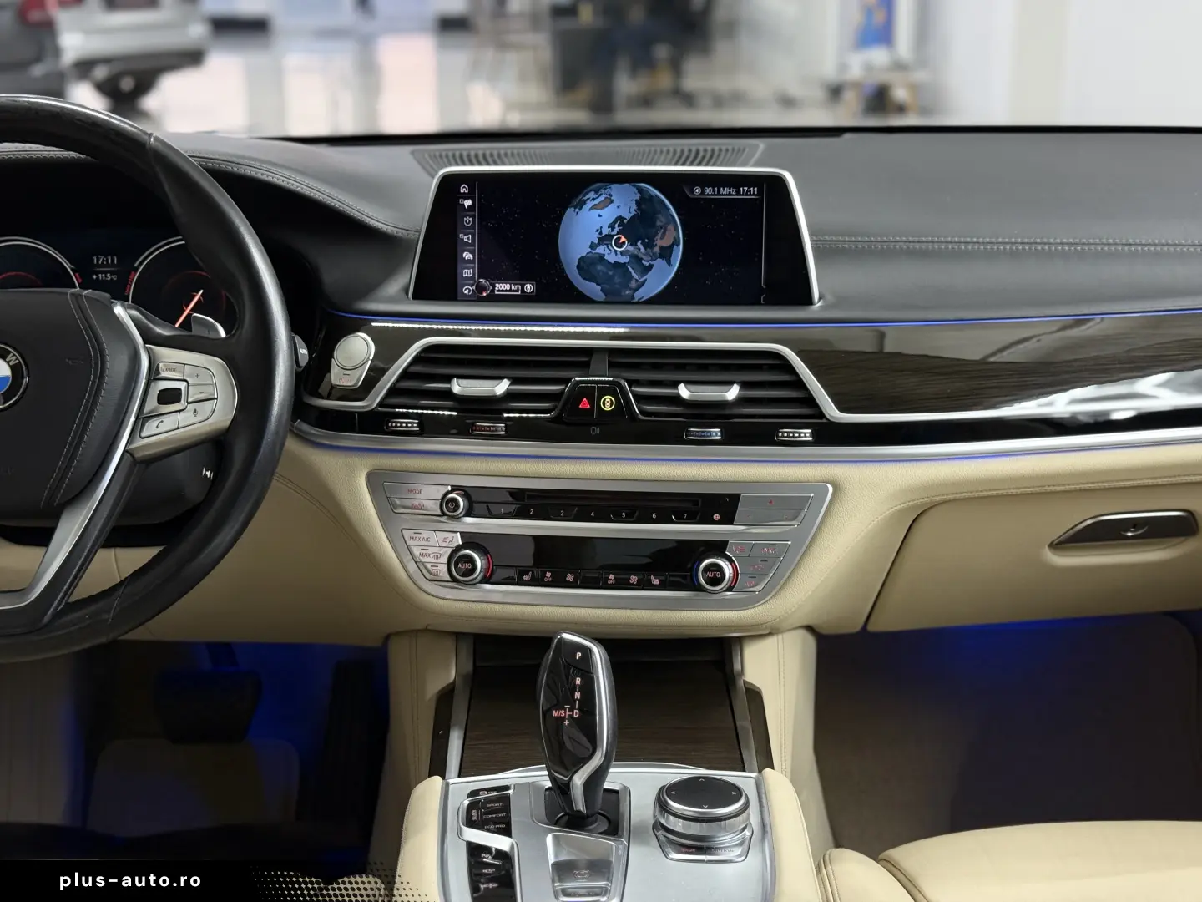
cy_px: 451
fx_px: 1667
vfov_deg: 30.3
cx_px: 601
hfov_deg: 39.7
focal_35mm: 48
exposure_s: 1/50
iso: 200
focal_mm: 6.76
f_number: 1.78
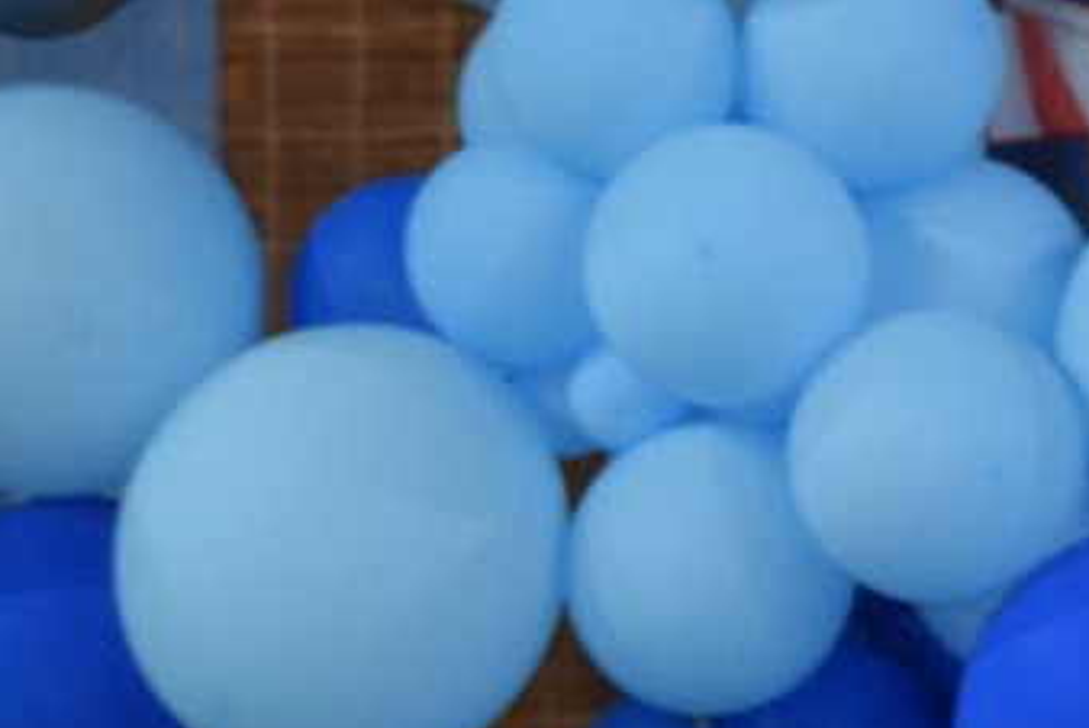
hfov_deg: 7.4
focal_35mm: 271
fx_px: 8205
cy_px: 1491
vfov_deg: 5.0
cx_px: 1986
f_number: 4
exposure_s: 1/60
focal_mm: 34
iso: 1800
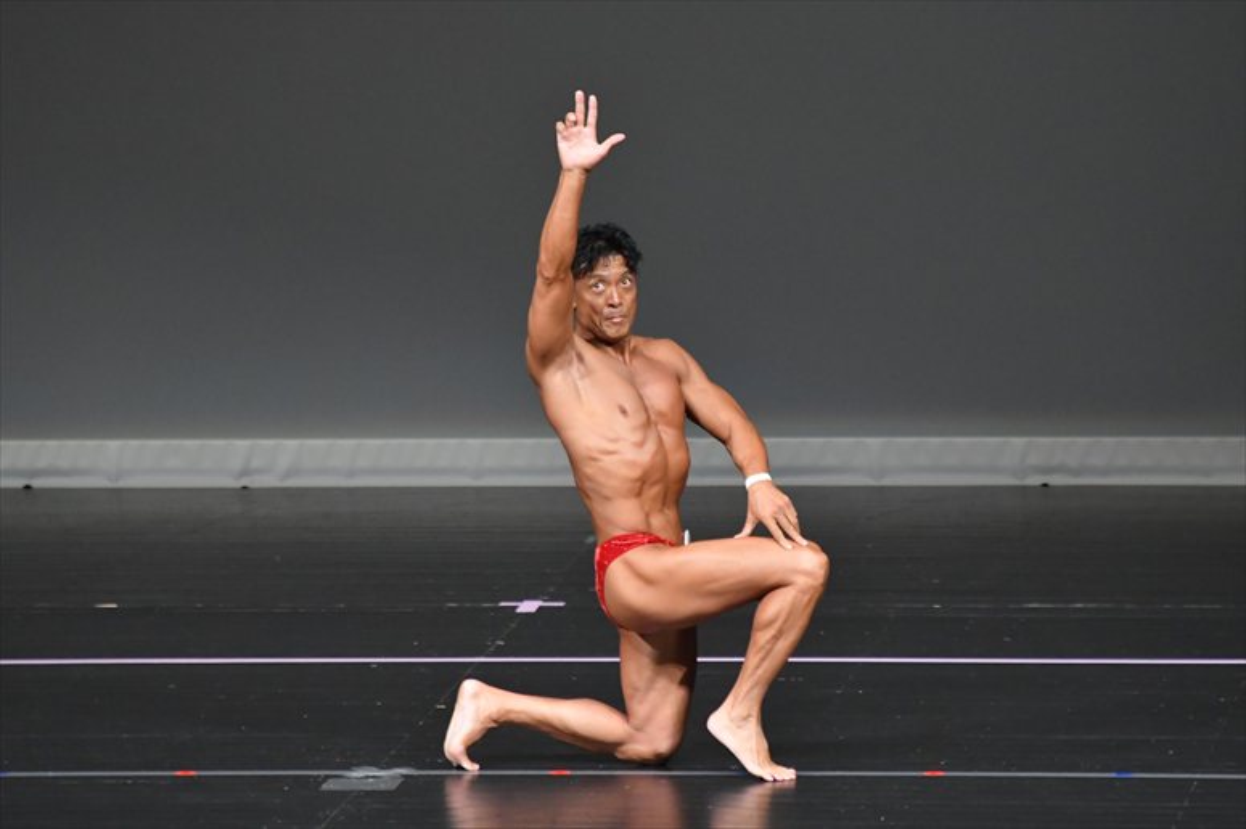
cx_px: 623
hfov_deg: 5.5
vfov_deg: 3.7
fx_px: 12973
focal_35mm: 375
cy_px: 414
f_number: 5.6
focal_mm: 250
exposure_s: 1/400
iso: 4000
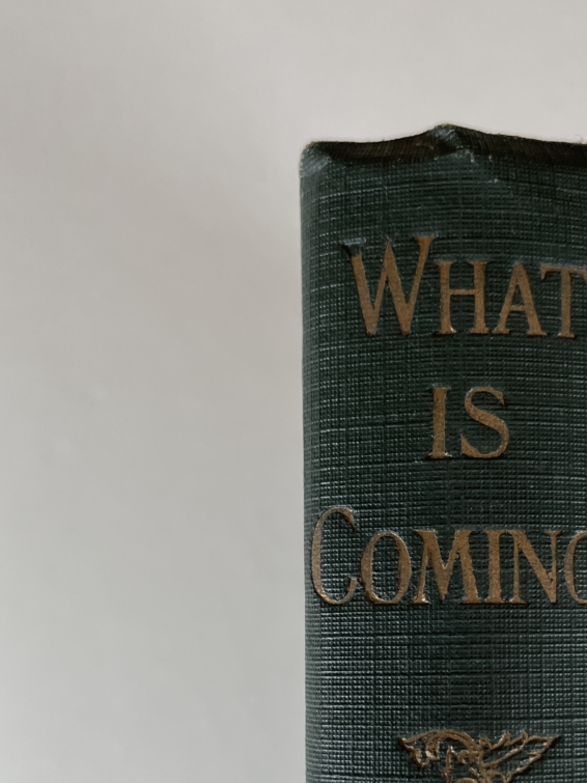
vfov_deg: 39.7
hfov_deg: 30.2
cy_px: 557
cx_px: 457
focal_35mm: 47
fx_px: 1063
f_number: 1.6
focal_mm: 4.2
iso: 64
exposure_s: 1/100
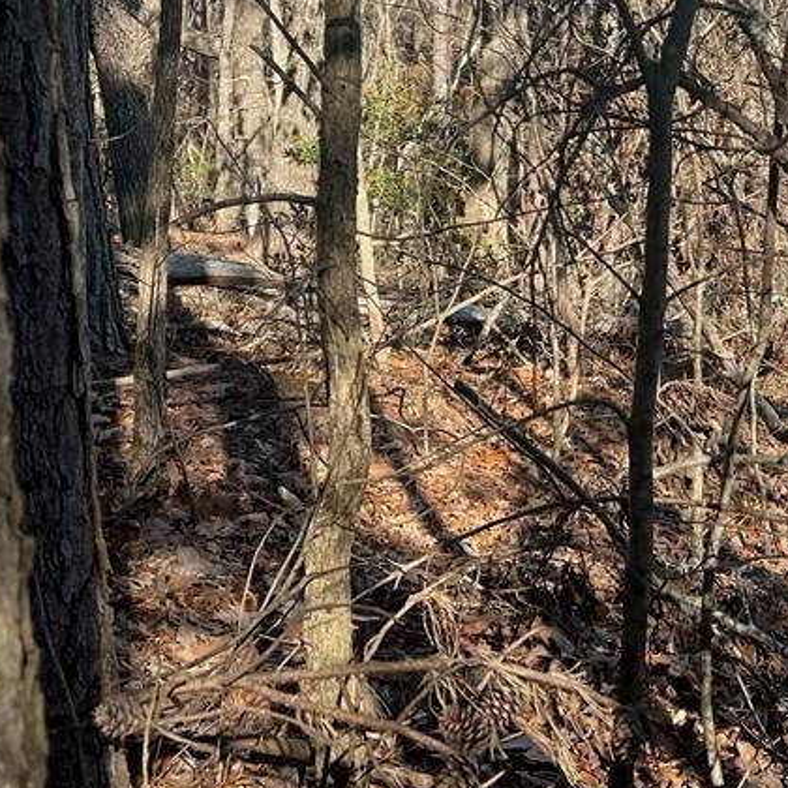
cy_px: 165
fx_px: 1442
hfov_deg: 30.1
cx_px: 572
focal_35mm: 56
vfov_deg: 29.9
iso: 50
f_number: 1.5
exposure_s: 1/1280
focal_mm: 5.7
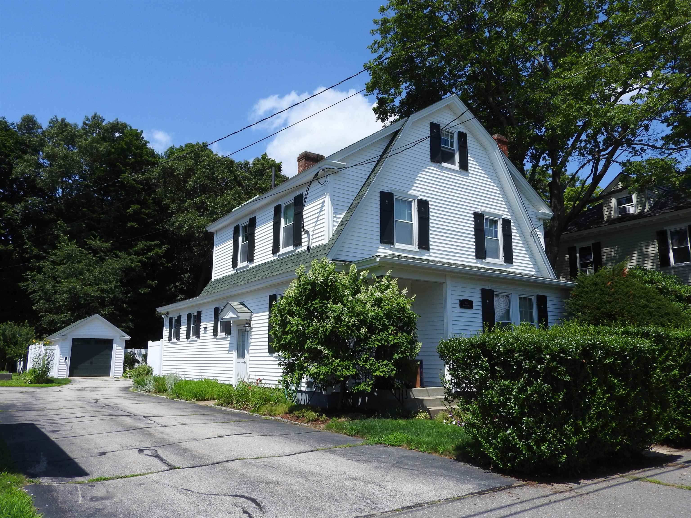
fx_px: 559
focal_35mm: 28
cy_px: 259
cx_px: 346
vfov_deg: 49.7
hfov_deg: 63.4
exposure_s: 1/1600
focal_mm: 5
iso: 100
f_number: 3.5
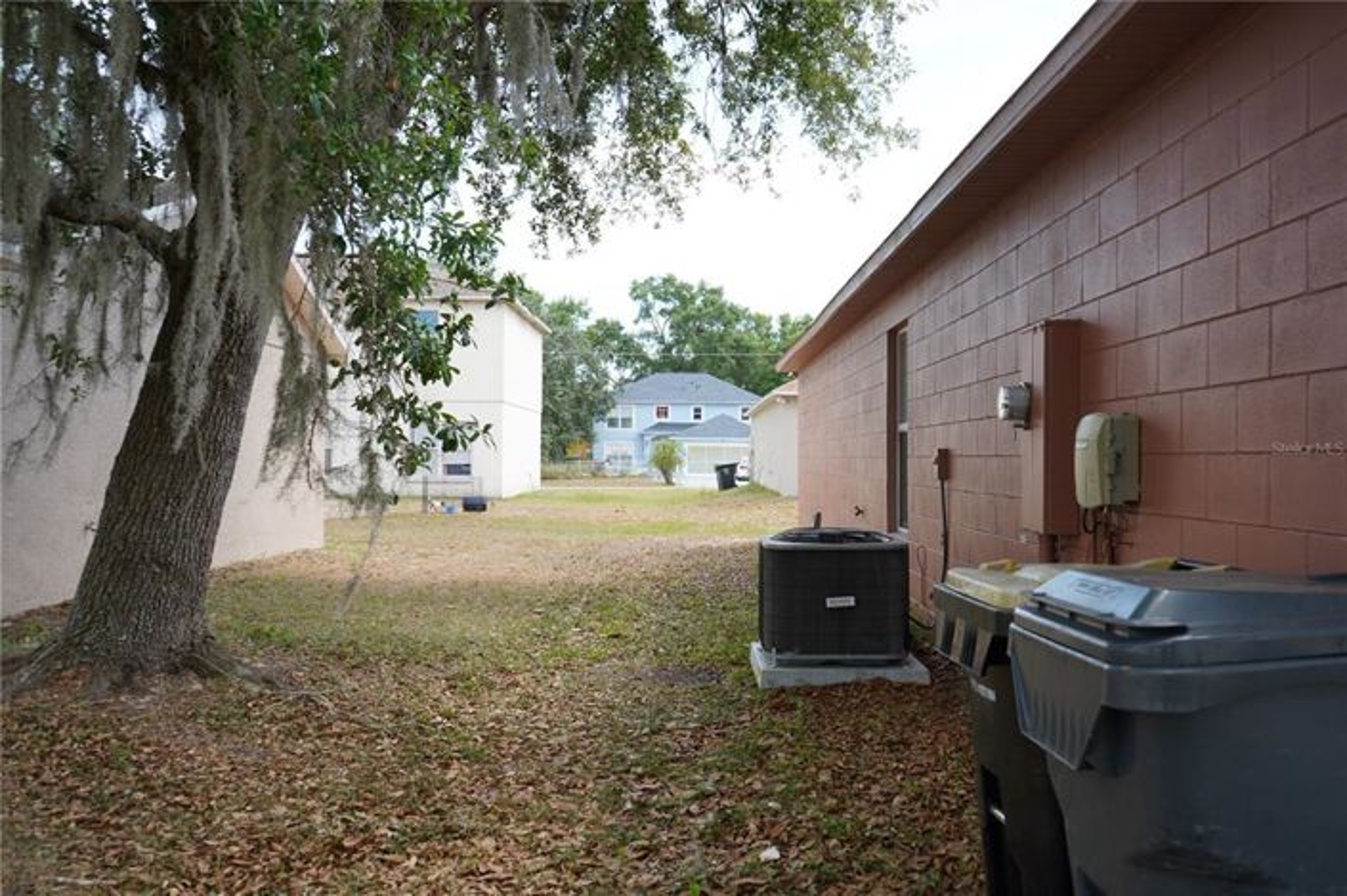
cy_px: 448
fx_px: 1196
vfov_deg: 41.1
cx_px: 674
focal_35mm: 32
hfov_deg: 58.8
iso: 100
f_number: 5.6
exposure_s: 1/125
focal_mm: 32
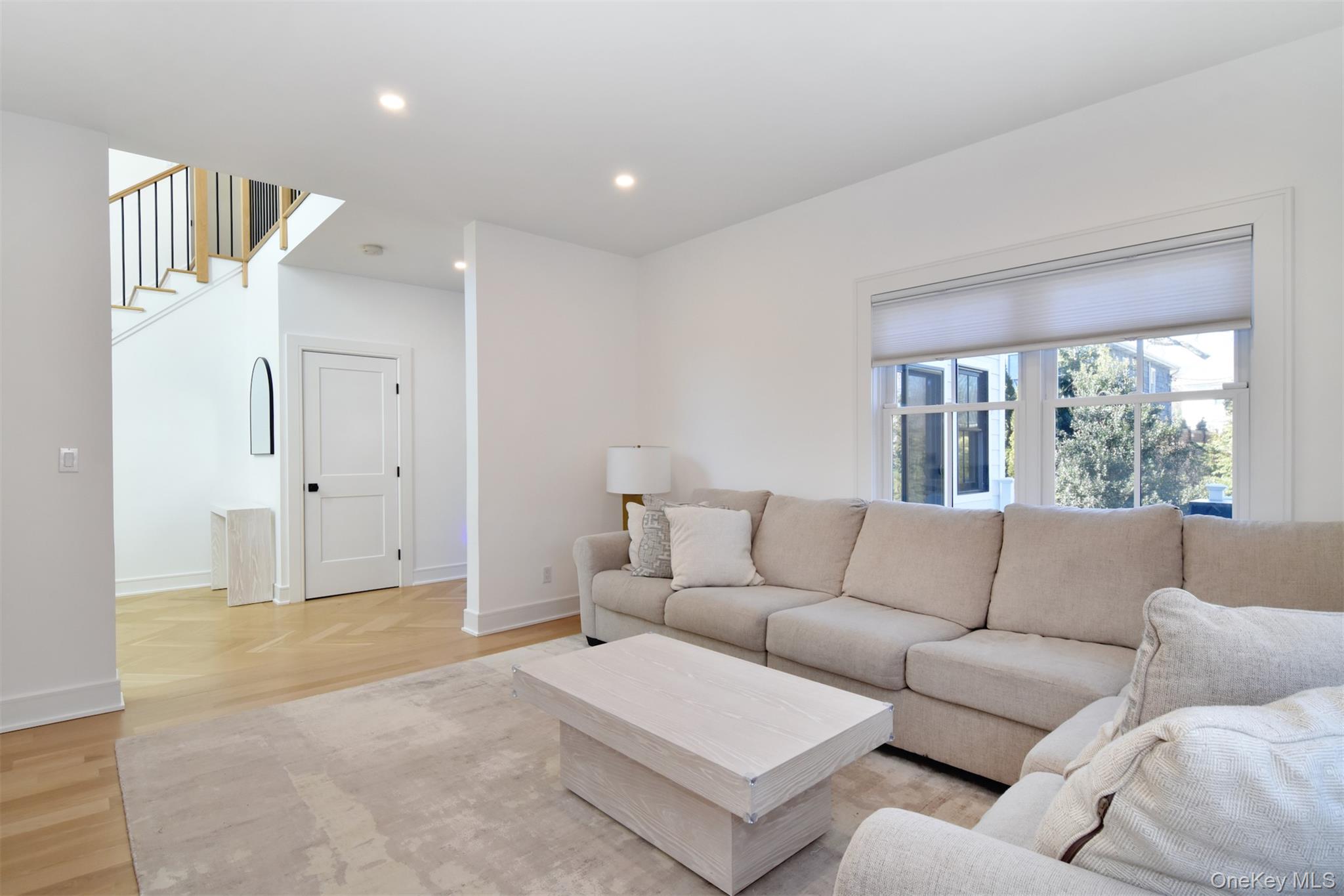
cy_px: 448
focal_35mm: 16
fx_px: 616
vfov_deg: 72.0
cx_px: 672
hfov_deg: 95.0
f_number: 11
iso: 640
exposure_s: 1/40
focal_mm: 11
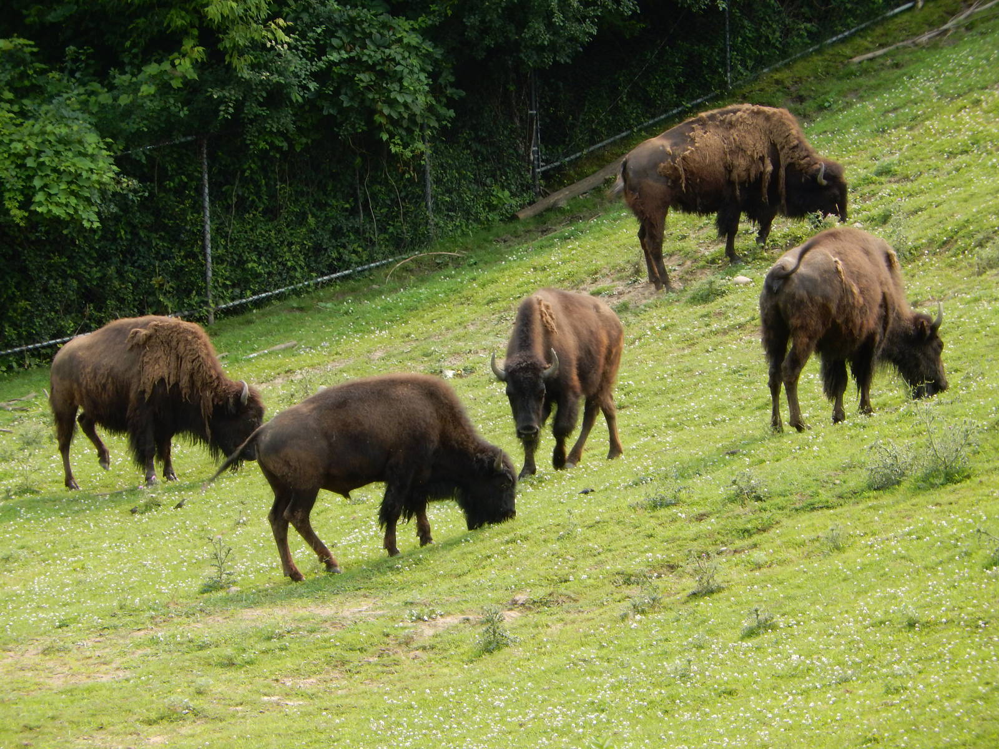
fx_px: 8629
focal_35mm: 299
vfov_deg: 5.0
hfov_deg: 6.6
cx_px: 500
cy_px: 374
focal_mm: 53.6
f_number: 6
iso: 125
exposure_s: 1/125
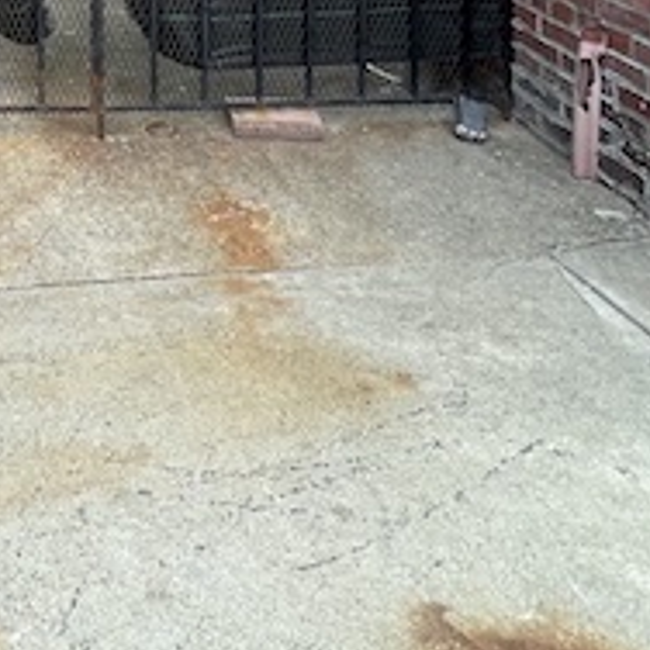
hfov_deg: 28.6
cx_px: -187
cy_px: -270
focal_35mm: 49
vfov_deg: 26.9
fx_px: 1041
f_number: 1.8
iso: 50
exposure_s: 1/99
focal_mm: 1.57
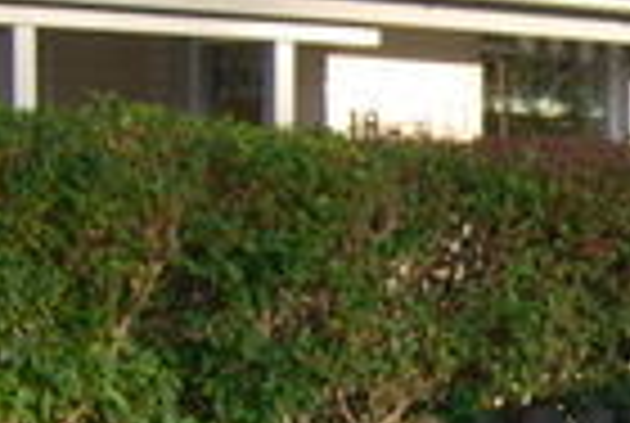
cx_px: 1138
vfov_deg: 8.6
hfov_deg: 12.0
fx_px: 2758
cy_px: 544
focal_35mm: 157
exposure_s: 1/200
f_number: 5.6
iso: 100
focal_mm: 23
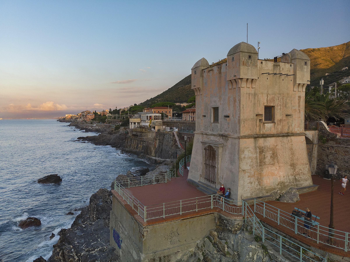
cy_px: 131
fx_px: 243
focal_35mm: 24
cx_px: 175
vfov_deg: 56.8
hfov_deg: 71.6
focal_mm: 4.5
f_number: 2.8
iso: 113
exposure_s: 1/70
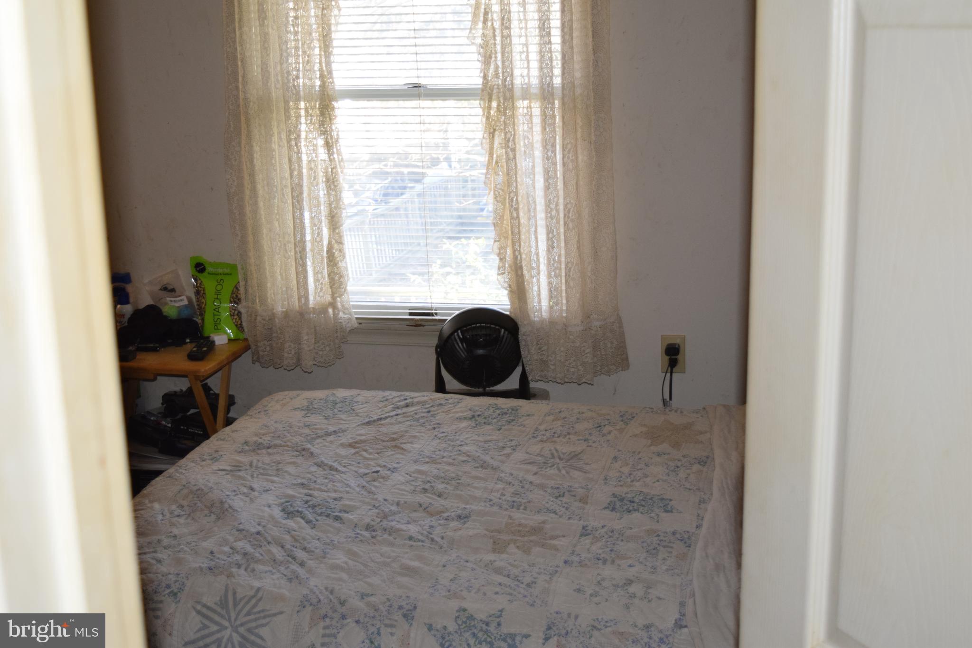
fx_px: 1255
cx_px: 486
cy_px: 324
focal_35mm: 46
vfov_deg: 28.9
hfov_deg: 42.3
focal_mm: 31
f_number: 4.2
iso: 800
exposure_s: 1/60
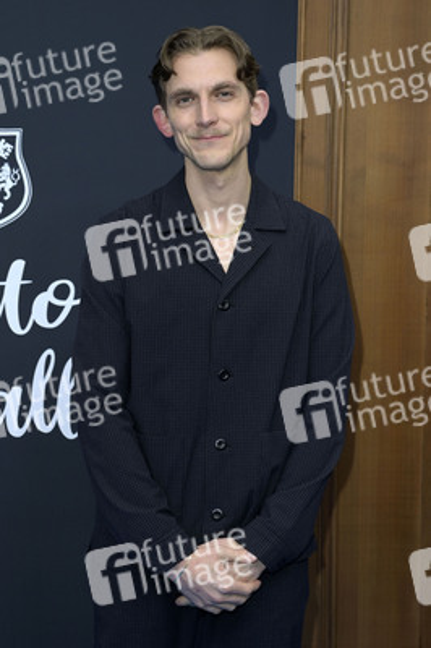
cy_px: 324
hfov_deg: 20.9
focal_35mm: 65
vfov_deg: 31.0
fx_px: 1169
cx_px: 216
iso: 500
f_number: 5.6
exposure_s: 1/250
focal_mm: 65
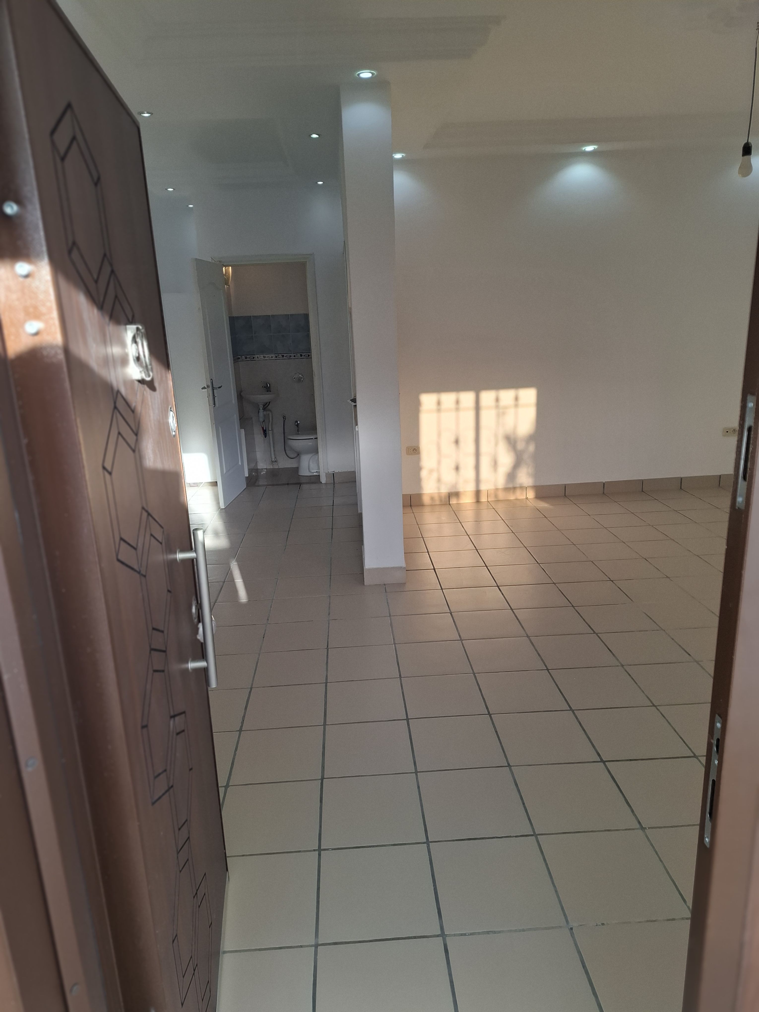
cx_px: 380
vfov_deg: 73.9
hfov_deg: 58.9
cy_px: 506
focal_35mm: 23
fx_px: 672
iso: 50
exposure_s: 1/188
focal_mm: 5.54
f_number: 1.8
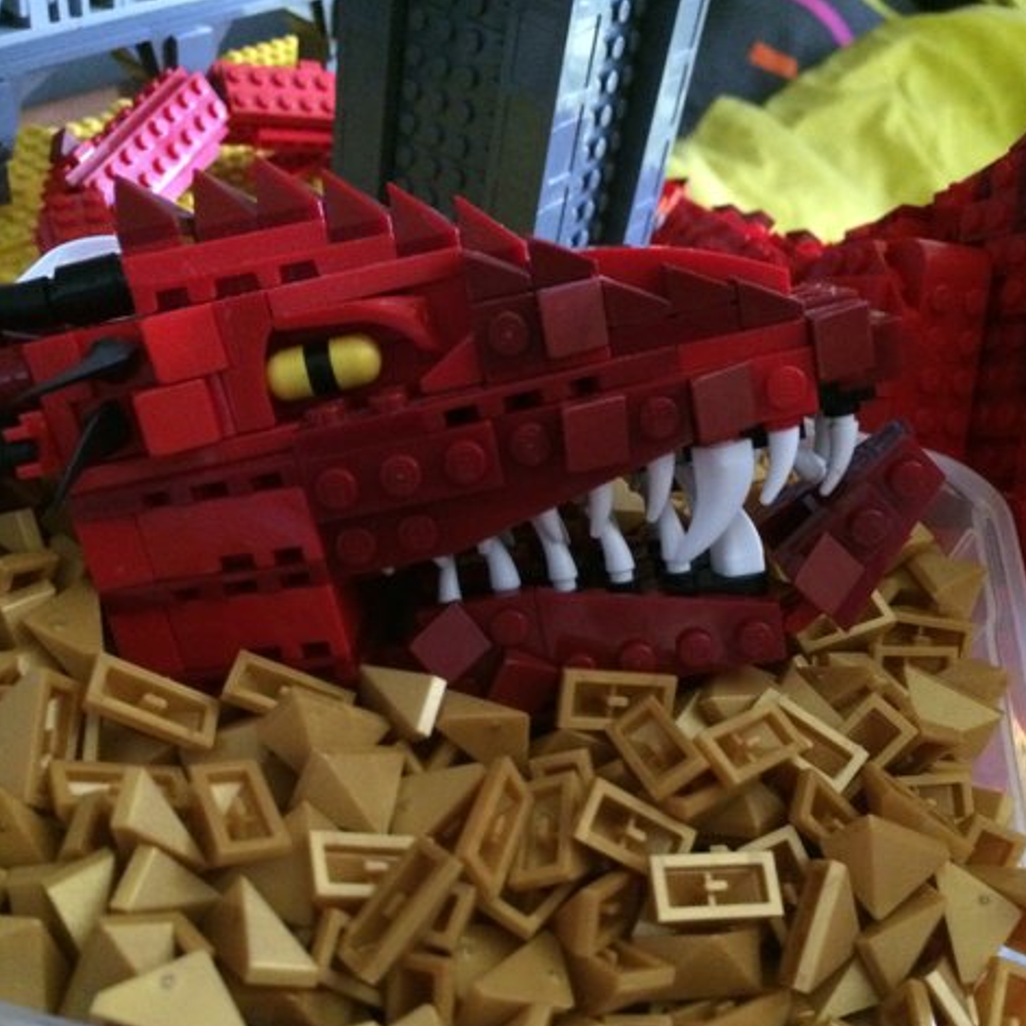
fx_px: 1207
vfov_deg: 45.3
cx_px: 518
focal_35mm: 36
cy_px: 693
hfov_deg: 46.0
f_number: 2.2
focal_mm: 4.12
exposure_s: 1/15
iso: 500
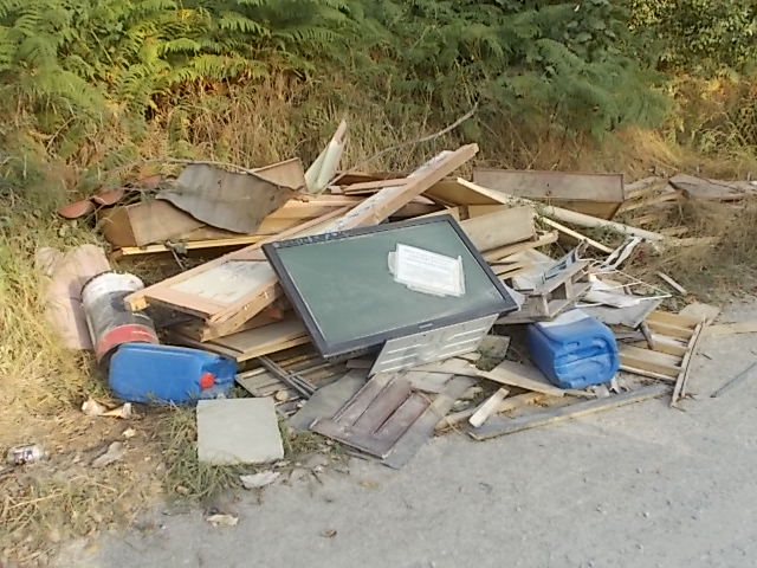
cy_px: 284
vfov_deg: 36.8
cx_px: 378
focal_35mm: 39
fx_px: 853
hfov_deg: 47.9
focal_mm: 6.9
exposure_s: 1/160
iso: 80
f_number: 3.9
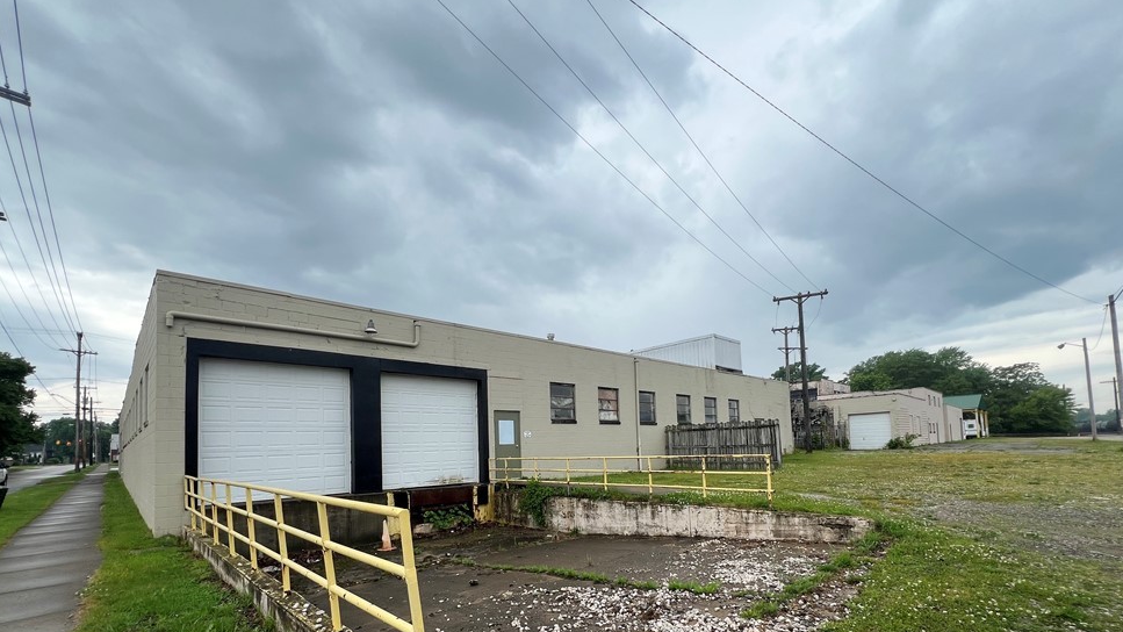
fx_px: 447
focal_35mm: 15
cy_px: 421
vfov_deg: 68.6
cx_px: 556
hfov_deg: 103.0
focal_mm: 1.57
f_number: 1.8
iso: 32
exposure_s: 1/911
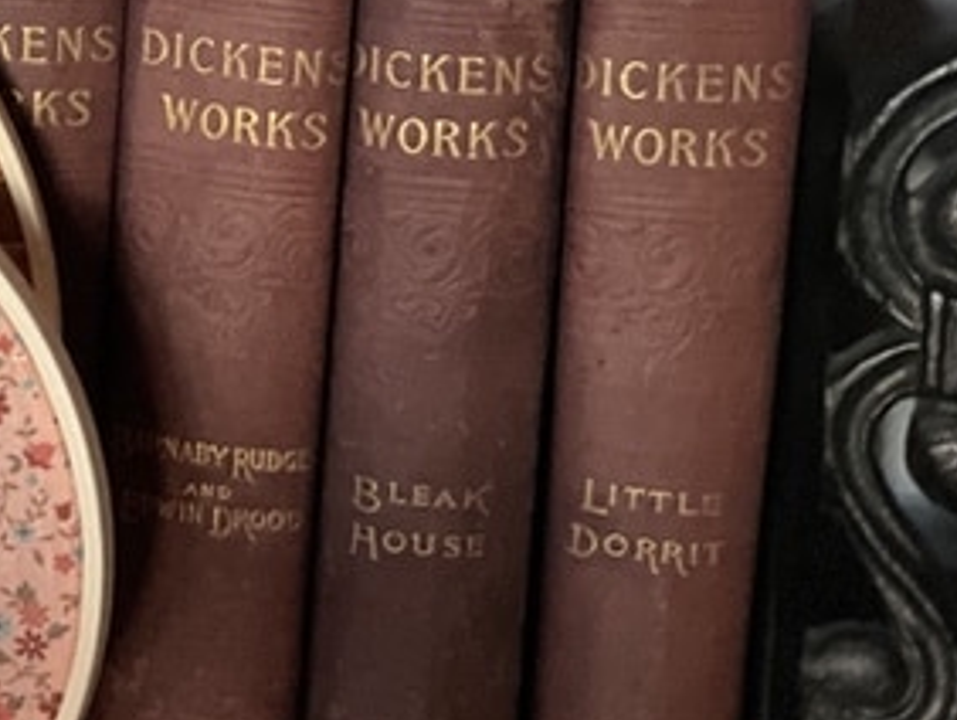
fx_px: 4898
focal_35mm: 177
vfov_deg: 8.4
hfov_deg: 10.7
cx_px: -546
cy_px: 143
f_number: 2
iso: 500
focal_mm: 6
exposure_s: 1/17
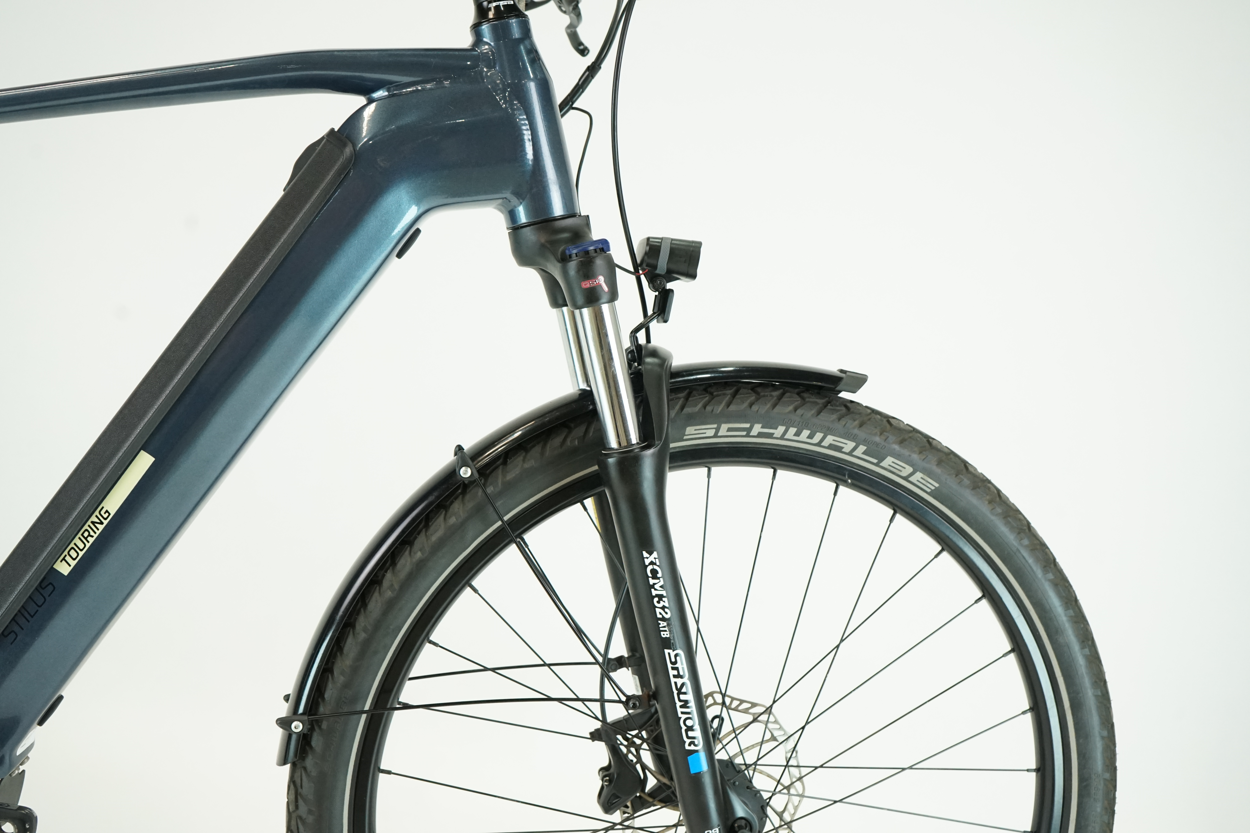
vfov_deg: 35.9
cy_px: 416
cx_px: 625
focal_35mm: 37
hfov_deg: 51.9
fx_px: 1285
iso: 2500
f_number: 6.3
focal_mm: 37
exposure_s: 1/200
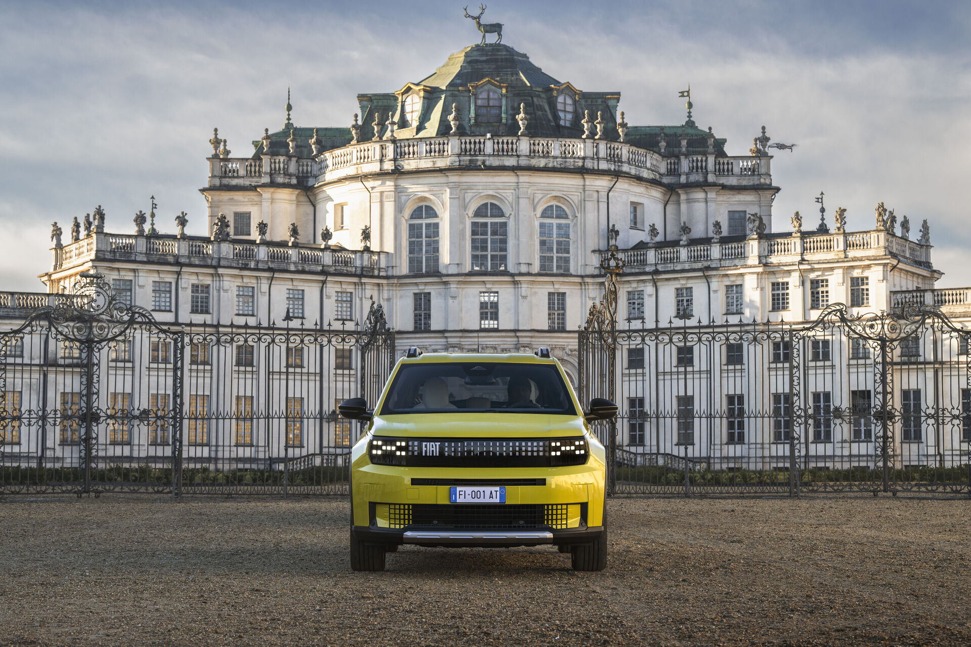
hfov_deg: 28.8
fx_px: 1888
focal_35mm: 70
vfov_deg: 19.5
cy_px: 324
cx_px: 486
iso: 250
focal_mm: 70
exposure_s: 1/200
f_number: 8
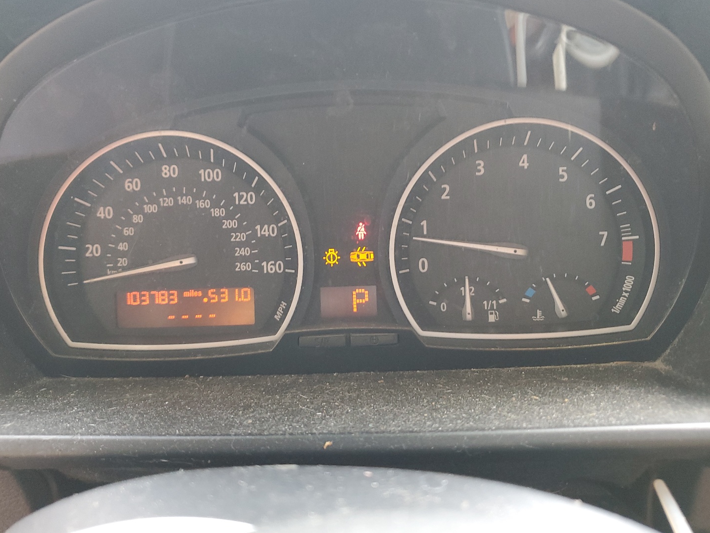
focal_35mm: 29
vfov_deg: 48.2
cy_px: 254
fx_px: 595
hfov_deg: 61.6
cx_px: 344
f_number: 1.5
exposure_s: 1/60.2
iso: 116
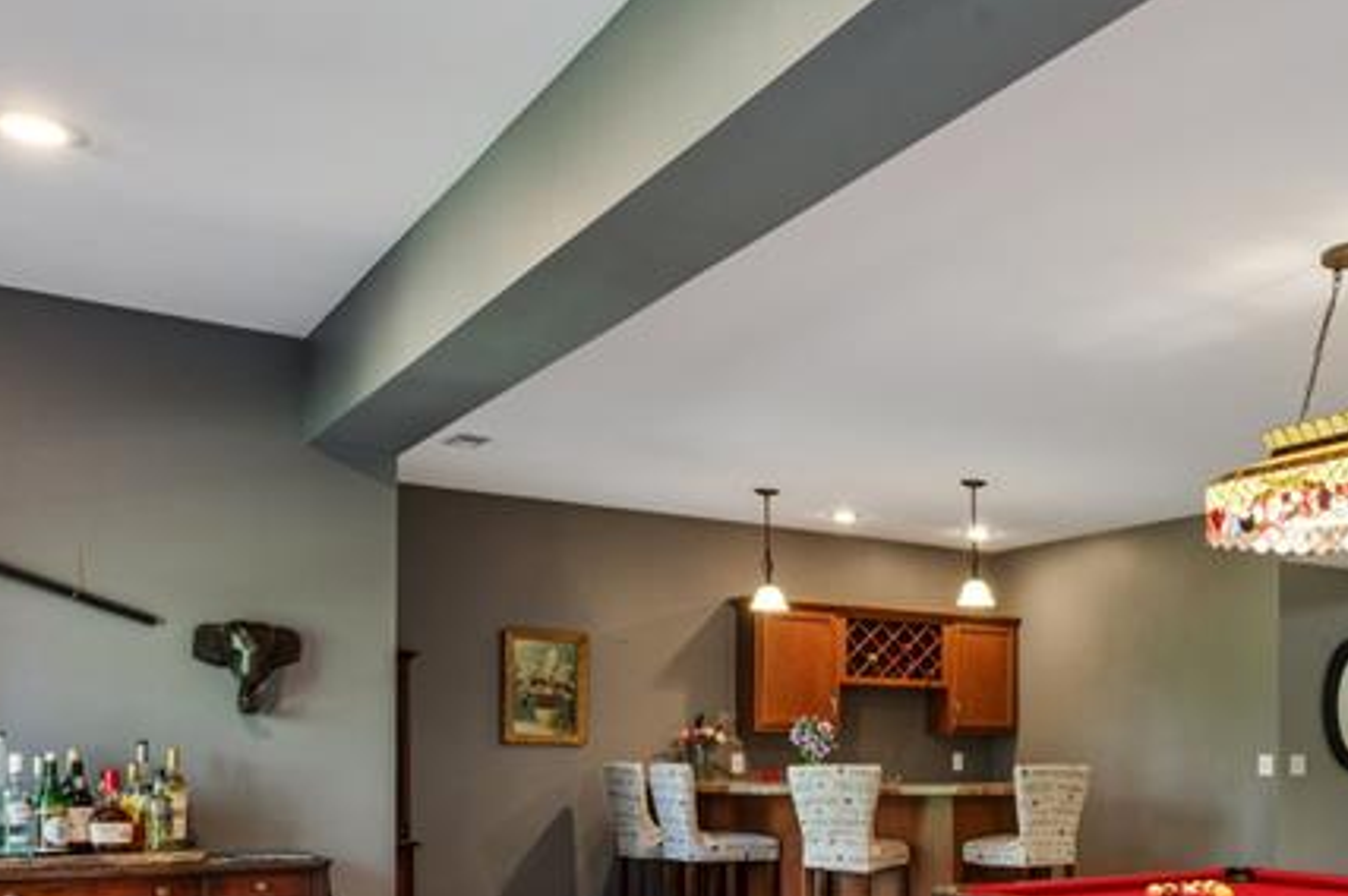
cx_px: 1285
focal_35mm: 38
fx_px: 1428
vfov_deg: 33.5
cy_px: 760
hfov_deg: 44.5
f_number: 13
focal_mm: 15.9
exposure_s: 1/2
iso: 400
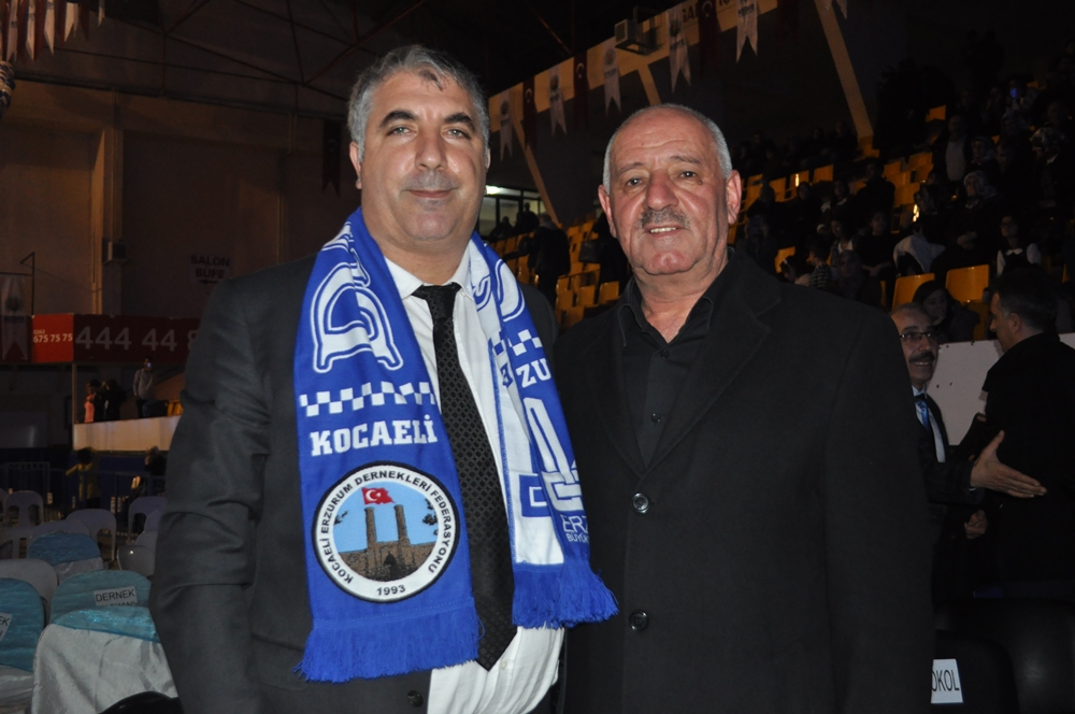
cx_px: 538
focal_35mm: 39
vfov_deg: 34.1
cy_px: 357
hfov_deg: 49.6
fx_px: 1163
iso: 800
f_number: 4.2
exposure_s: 1/60
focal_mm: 26
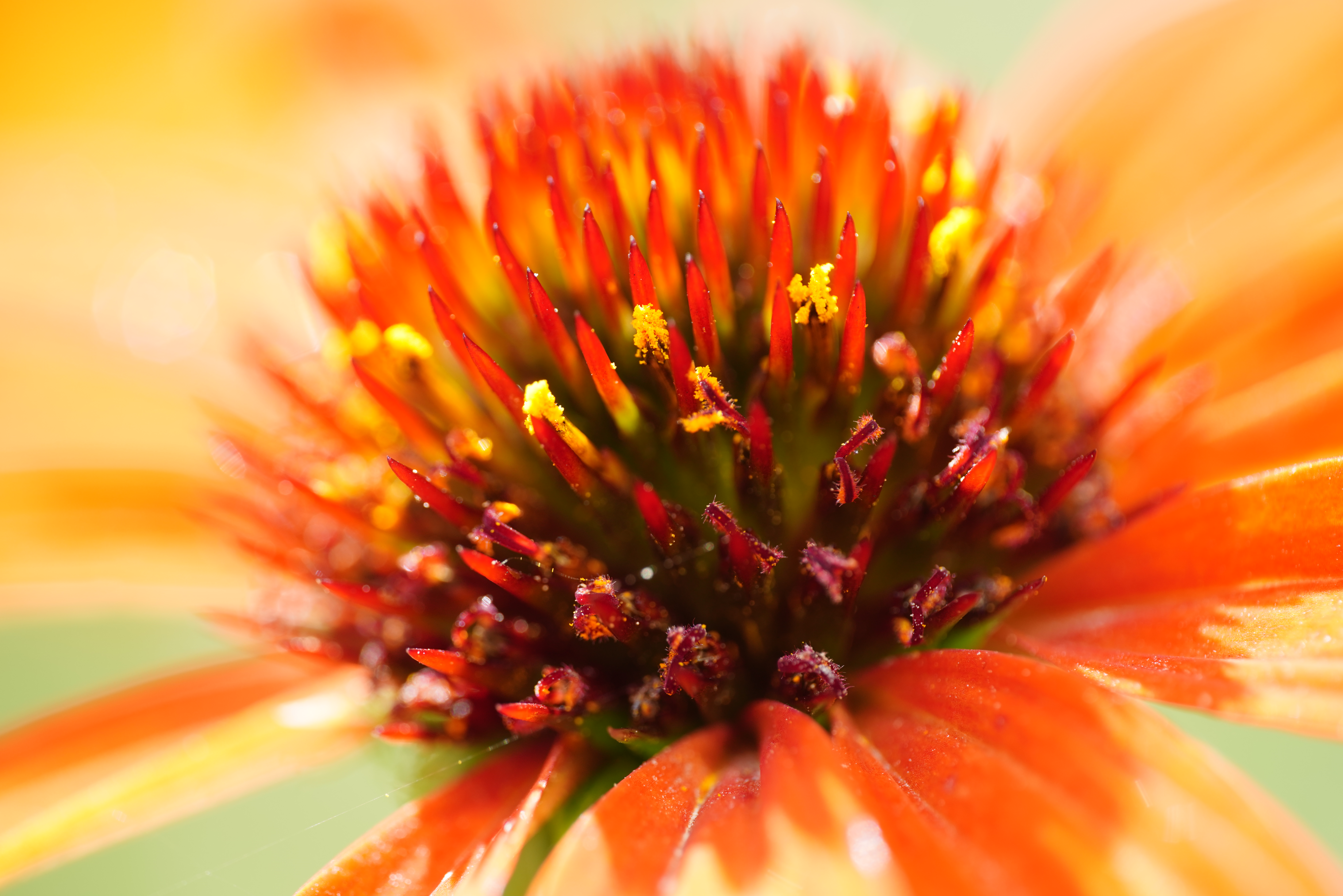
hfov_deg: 18.6
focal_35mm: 110
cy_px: 448
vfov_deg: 12.5
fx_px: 4104
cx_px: 672
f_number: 5.6
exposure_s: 1/125
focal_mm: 110
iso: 400
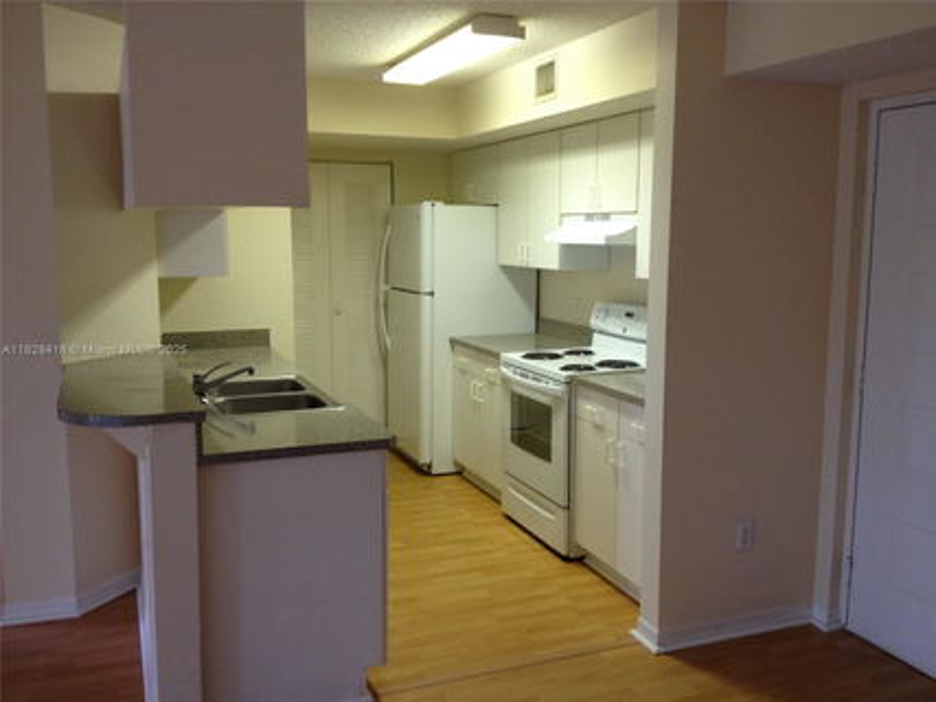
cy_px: 351
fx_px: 946
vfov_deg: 40.7
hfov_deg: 52.6
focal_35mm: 35
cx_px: 468
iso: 125
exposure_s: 1/20
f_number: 2.4
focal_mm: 4.28
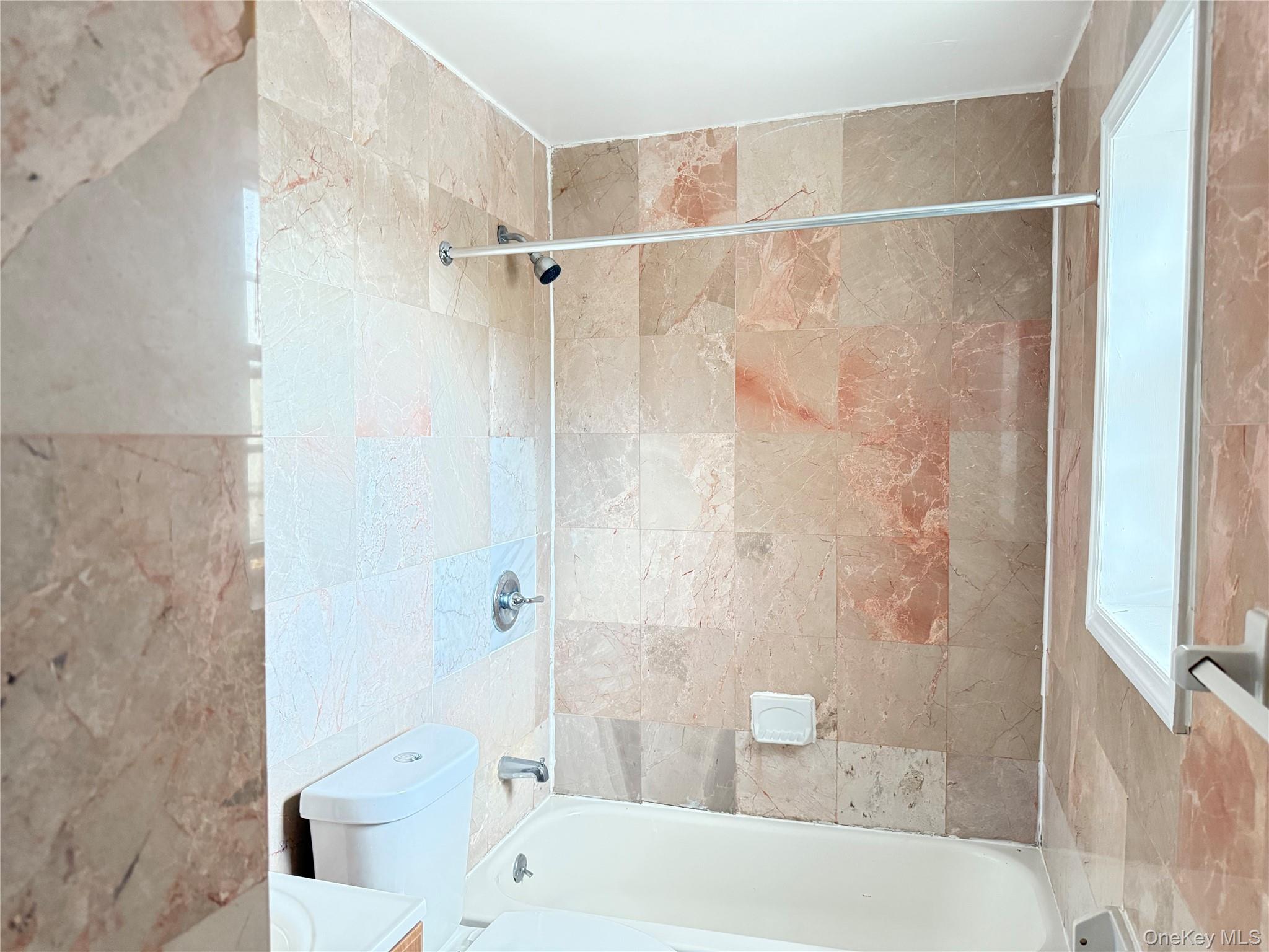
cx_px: 634
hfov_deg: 71.6
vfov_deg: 56.8
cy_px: 476
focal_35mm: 24
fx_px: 880
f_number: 1.78
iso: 800
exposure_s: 1/60
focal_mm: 6.76
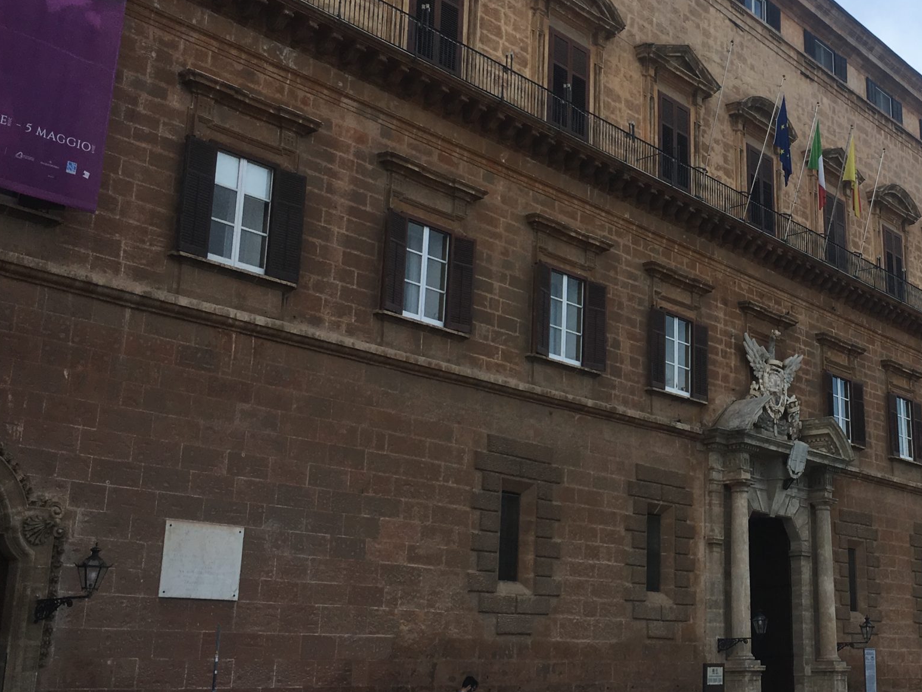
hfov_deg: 38.2
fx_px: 1278
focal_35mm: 48
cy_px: 307
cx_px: 737
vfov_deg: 30.2
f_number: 2.2
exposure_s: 1/818
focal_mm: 4.15
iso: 25
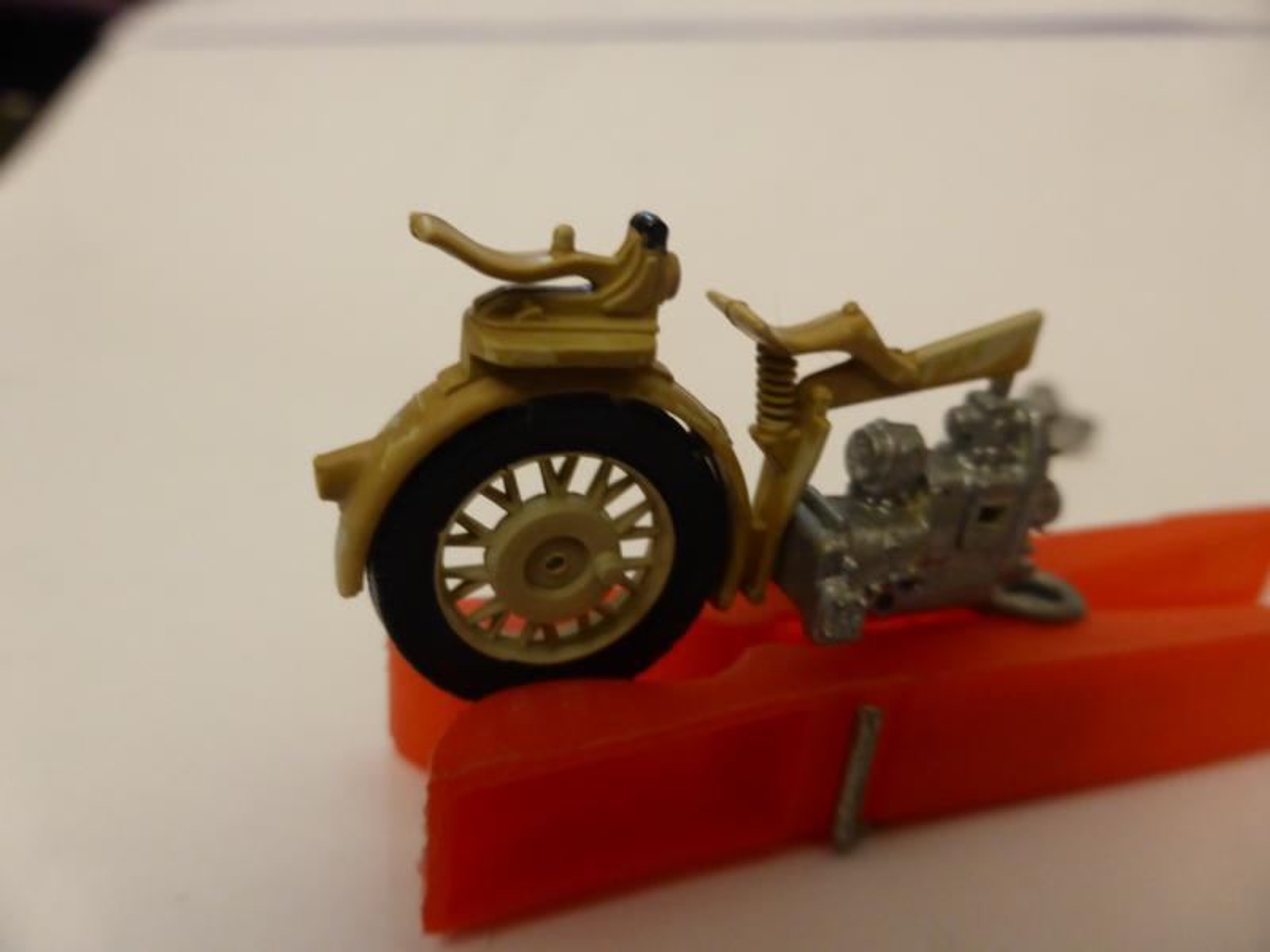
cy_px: 476
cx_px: 635
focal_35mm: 25
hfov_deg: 69.4
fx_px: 917
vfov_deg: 54.9
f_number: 3.3
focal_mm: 4.3
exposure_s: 1/10
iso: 400
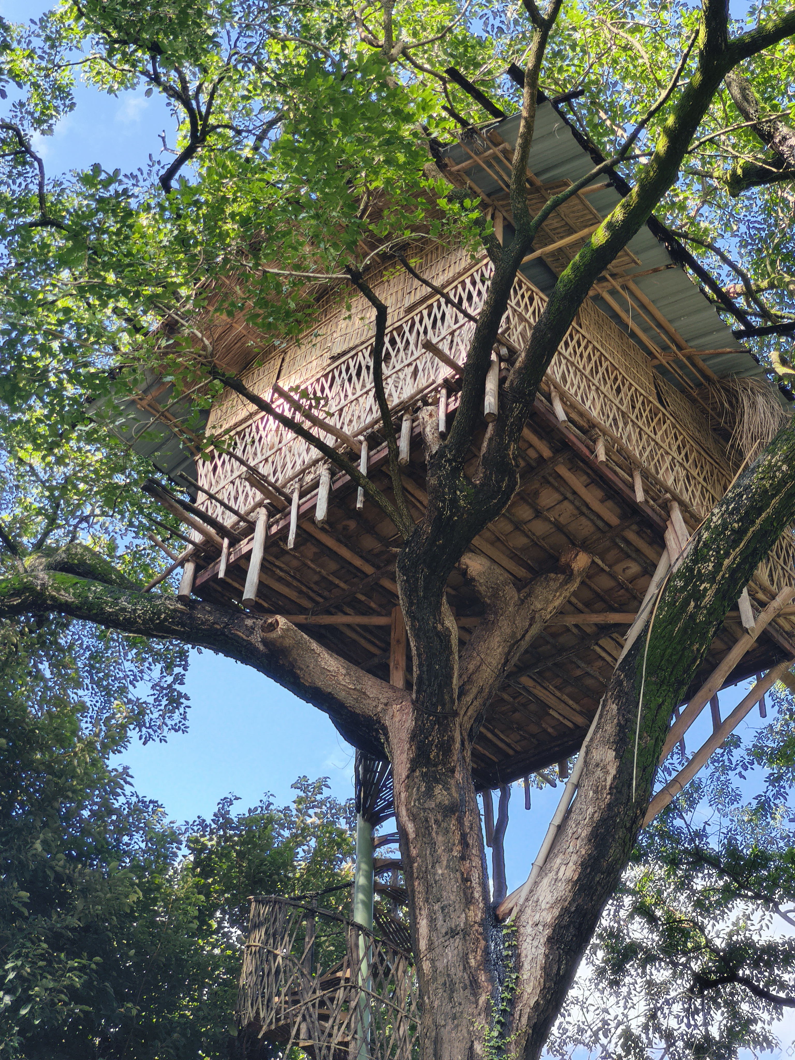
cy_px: 530
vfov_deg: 38.2
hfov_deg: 29.1
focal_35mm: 50
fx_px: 1531
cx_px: 398
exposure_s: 1/187
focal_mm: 7.1
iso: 100
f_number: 1.85
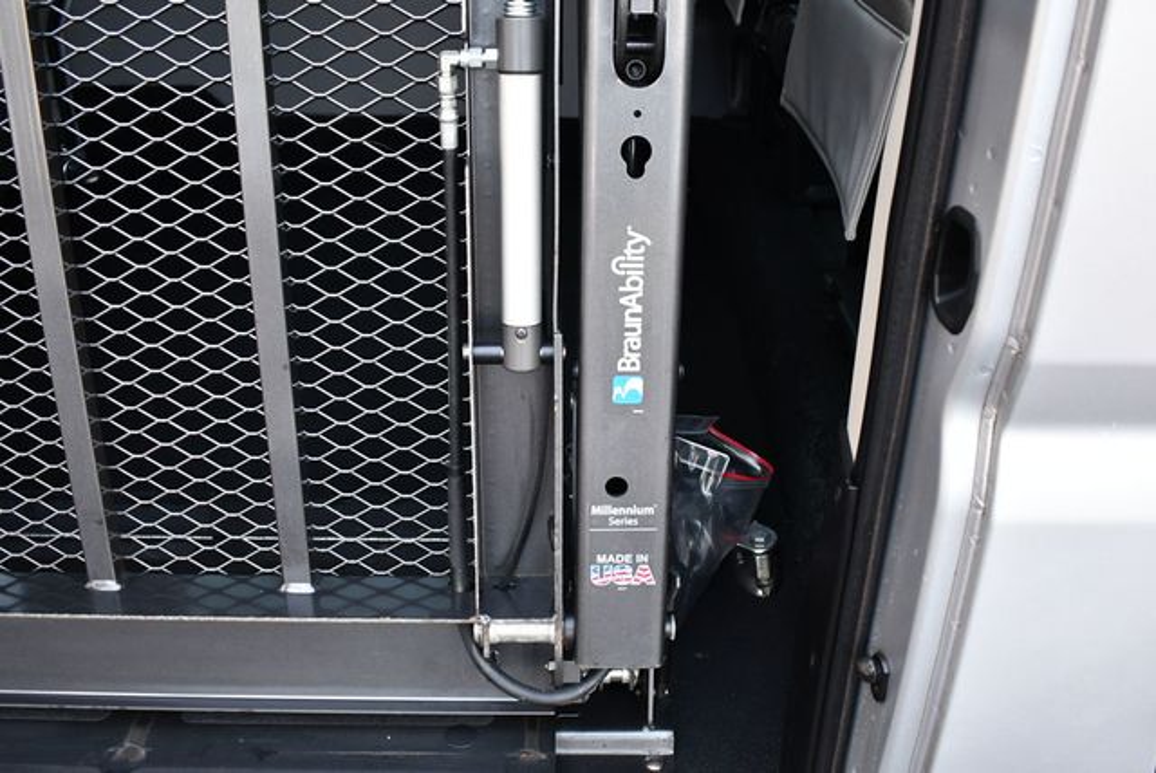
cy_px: 386
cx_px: 578
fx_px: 1157
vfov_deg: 36.9
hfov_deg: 53.1
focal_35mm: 36
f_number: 3.5
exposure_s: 1/200
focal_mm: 18
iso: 800
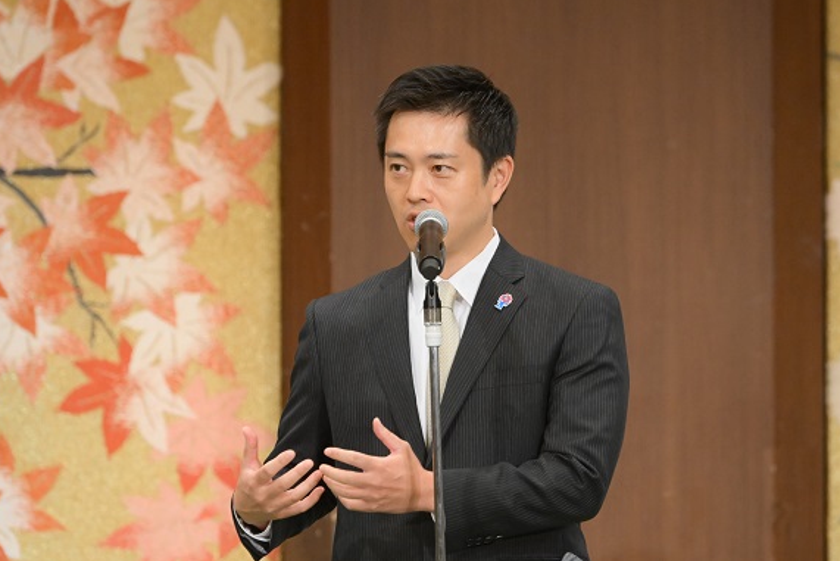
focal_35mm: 535
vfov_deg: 2.6
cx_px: 416
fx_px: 12486
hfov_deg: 3.9
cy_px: 278
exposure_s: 1/250
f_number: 5.6
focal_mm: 350
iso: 4000
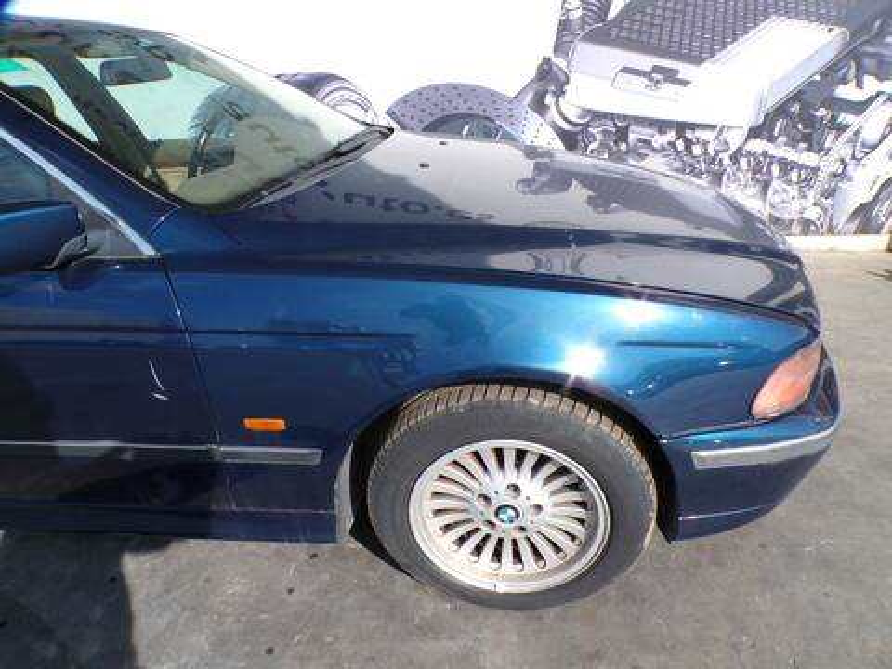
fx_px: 618
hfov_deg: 71.6
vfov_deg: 56.8
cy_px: 334
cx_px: 446
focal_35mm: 24
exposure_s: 1/250
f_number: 5.8
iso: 100
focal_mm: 4.3
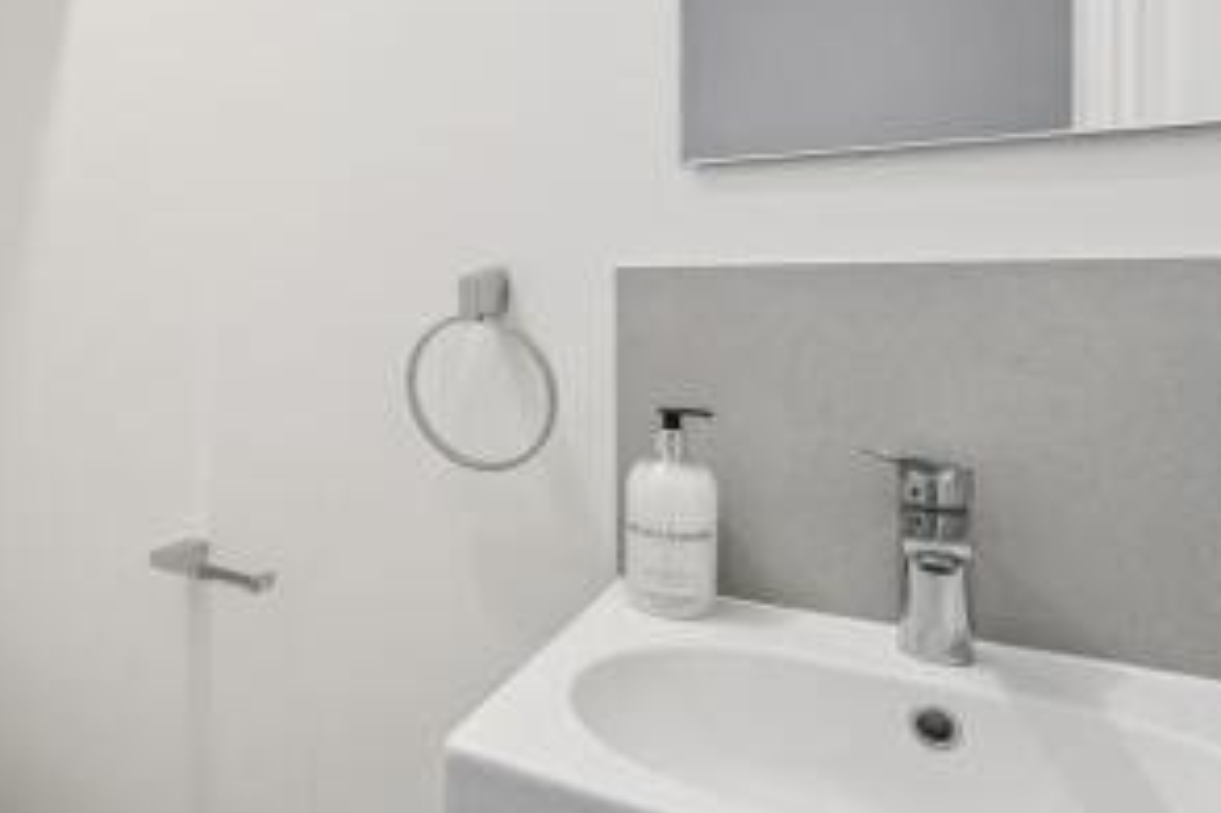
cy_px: 306
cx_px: 308
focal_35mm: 26
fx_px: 881
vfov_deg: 49.0
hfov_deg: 65.3
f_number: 8
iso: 640
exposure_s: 1/10
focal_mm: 16
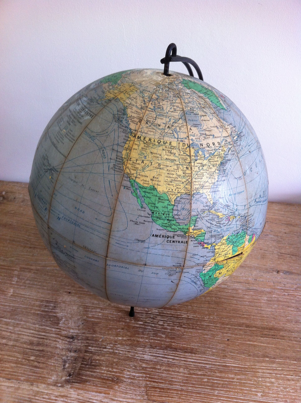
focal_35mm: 35
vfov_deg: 52.7
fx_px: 407
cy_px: 202
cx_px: 150
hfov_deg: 40.6
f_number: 2.8
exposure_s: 1/24
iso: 80
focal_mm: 3.85
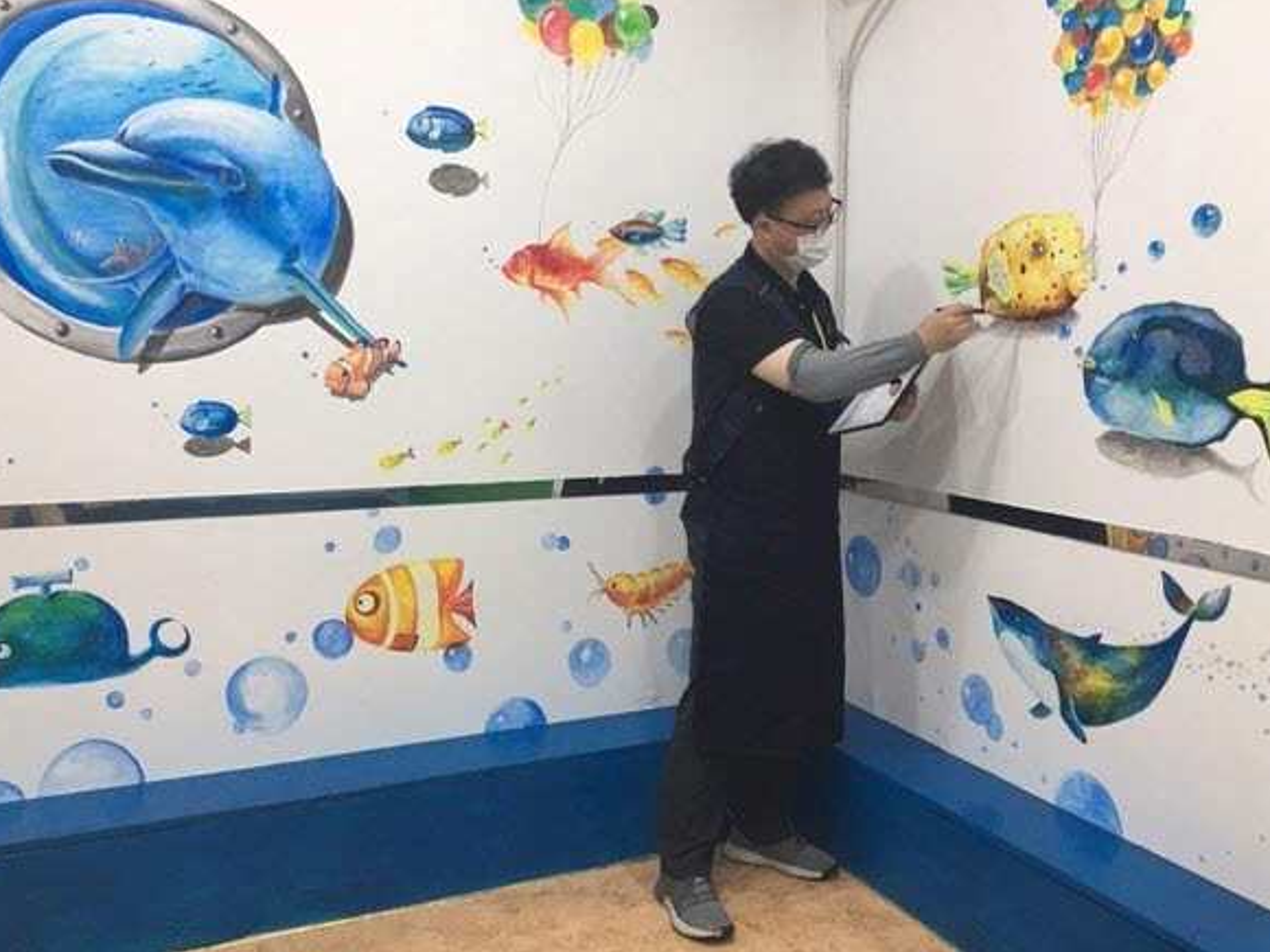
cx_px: 639
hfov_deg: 56.8
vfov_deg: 44.1
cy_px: 431
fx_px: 1174
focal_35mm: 32
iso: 32
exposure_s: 1/15
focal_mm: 4.15
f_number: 2.2
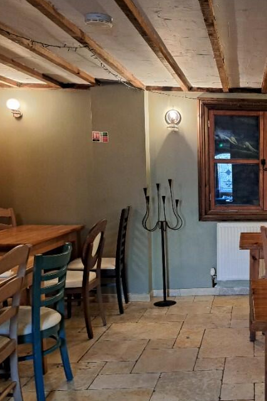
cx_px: 277
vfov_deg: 48.4
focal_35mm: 40
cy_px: 218
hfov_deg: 30.6
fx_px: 445
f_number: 1.8
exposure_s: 1/33
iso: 500
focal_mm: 5.23
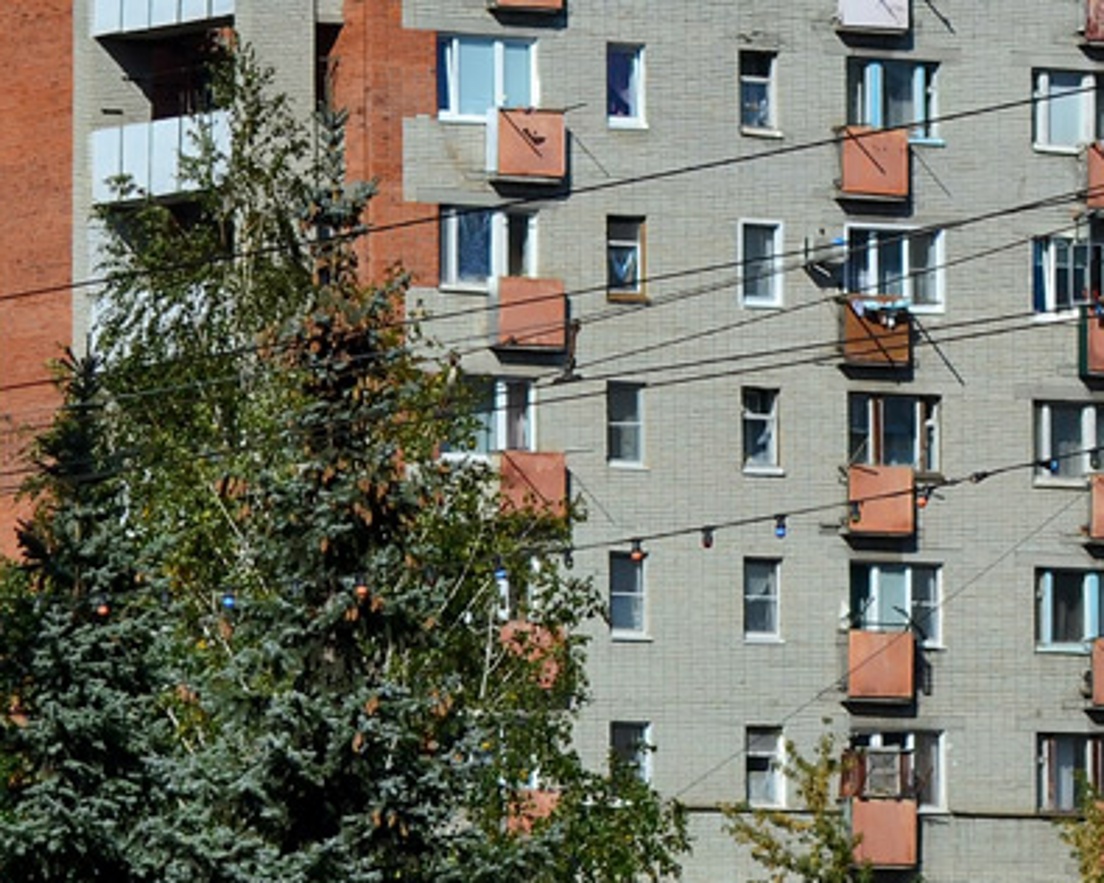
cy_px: 1073
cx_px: 1356
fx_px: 9770
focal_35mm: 299
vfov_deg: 5.2
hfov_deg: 6.4
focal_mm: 70
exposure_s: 1/1250
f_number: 8
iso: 200
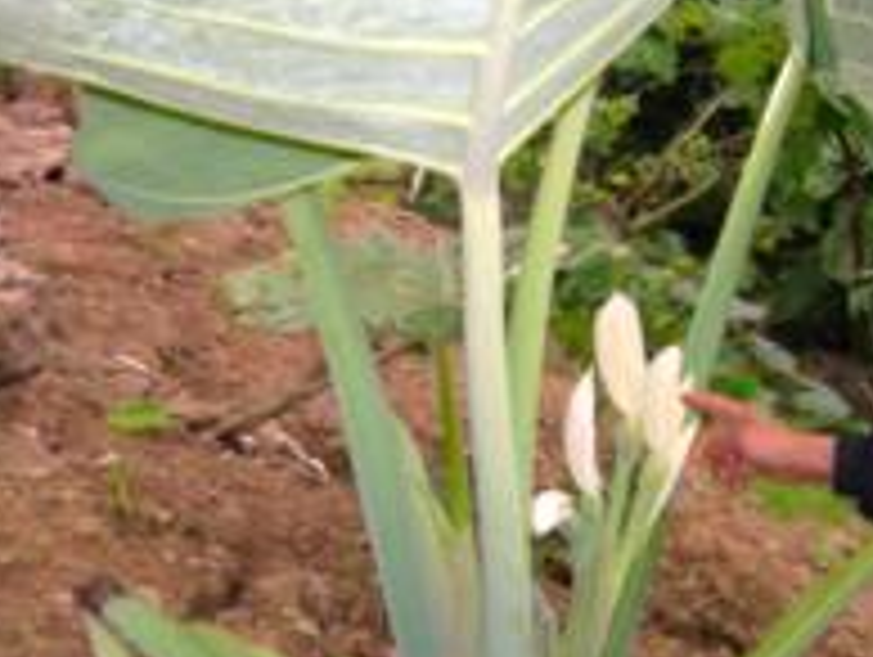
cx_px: 608
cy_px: 362
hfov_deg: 29.5
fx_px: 1641
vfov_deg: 22.6
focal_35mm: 65
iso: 64
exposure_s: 1/60.1
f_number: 2.7
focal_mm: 7.5
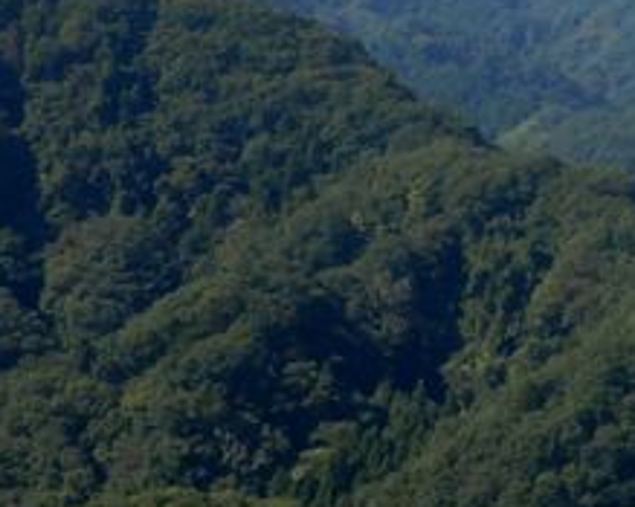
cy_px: 206
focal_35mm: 246
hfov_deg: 7.8
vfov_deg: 6.3
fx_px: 4621
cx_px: 806
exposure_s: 1/400
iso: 80
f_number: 4.8
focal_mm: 12.3
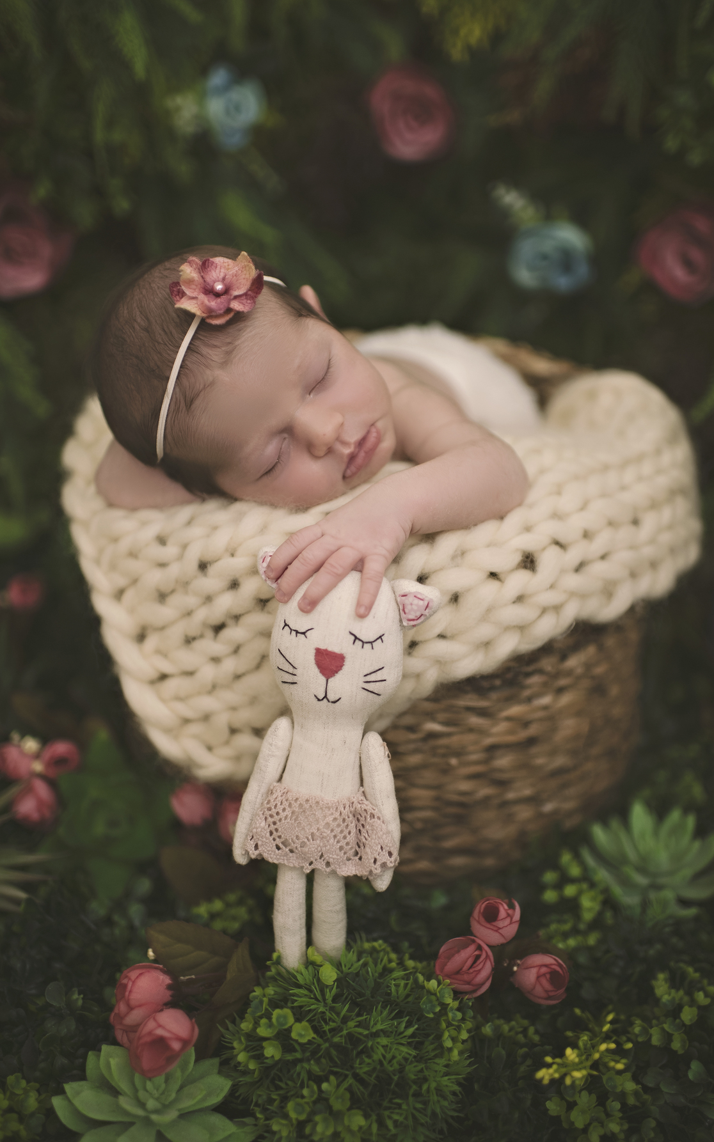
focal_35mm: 36
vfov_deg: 54.0
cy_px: 566
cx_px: 367
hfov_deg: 35.3
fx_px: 1121
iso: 200
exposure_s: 1/200
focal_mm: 35
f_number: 1.4
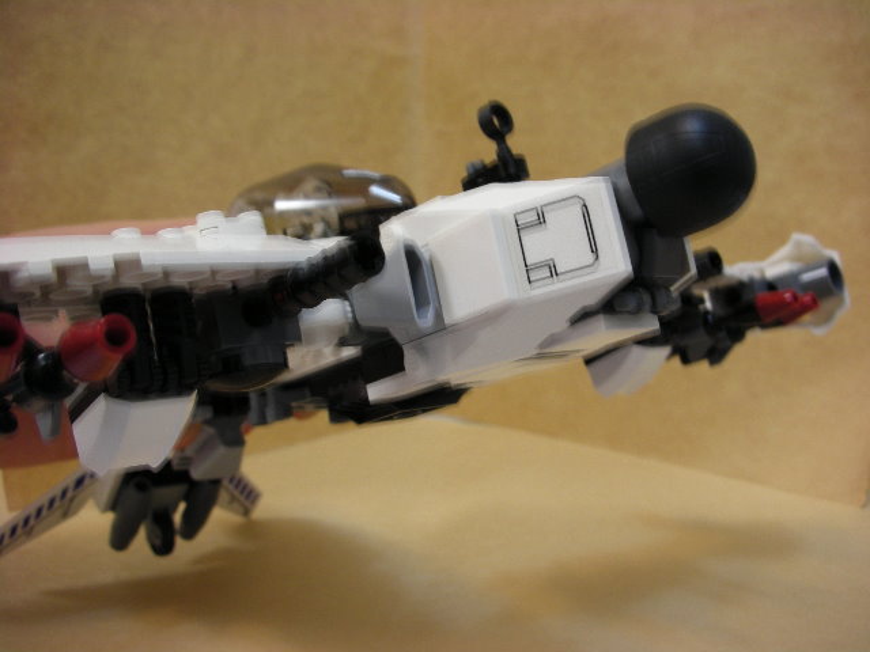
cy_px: 326
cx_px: 435
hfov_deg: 52.6
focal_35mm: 35
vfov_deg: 40.7
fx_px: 880
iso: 125
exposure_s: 1/5
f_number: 3
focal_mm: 5.8
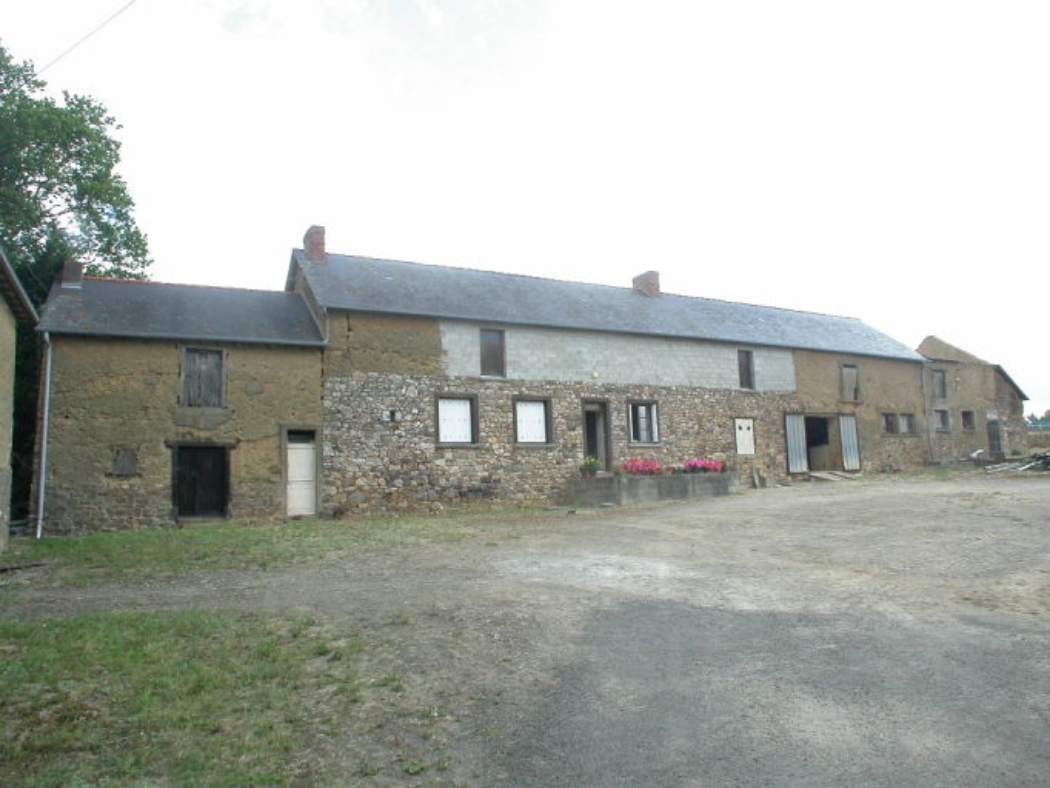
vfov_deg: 37.7
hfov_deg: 49.0
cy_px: 394
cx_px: 525
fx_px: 1153
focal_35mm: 38
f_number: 5.3
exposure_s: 1/201
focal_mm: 7.85
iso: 100
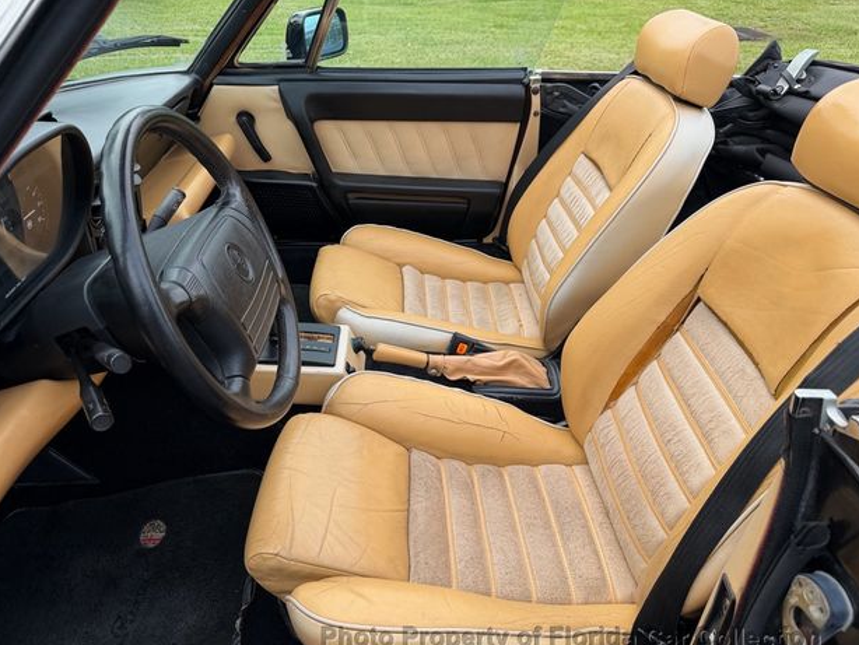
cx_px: 418
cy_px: 332
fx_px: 621
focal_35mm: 25
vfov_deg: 54.9
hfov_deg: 69.4
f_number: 1.78
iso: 80
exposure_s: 1/888
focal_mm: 6.76
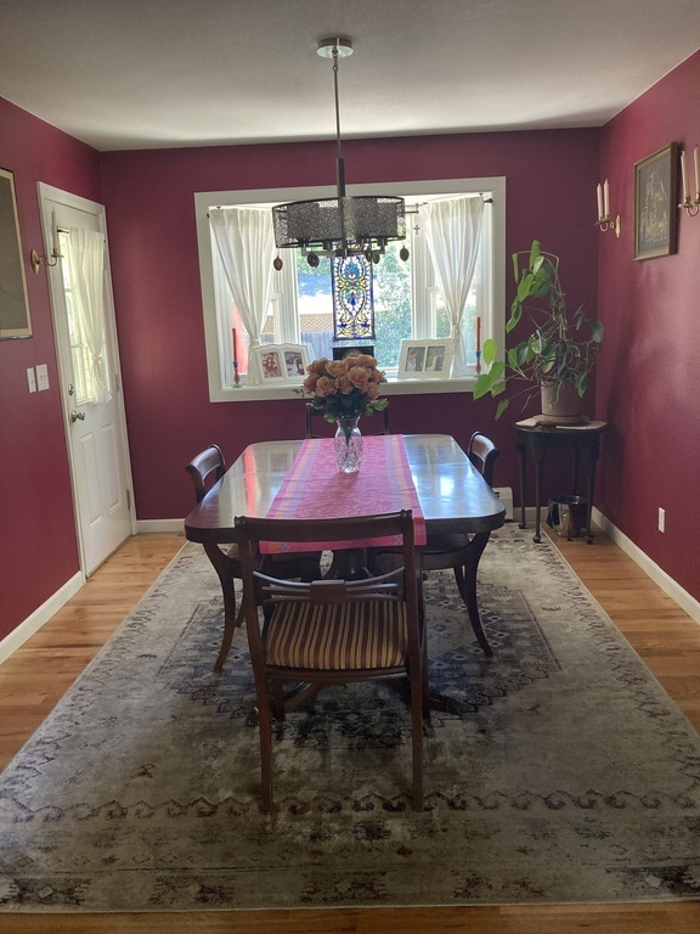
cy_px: 467
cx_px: 350
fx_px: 755
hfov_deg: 49.7
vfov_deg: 63.4
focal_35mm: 28
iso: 160
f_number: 1.8
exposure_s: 1/60
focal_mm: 3.99
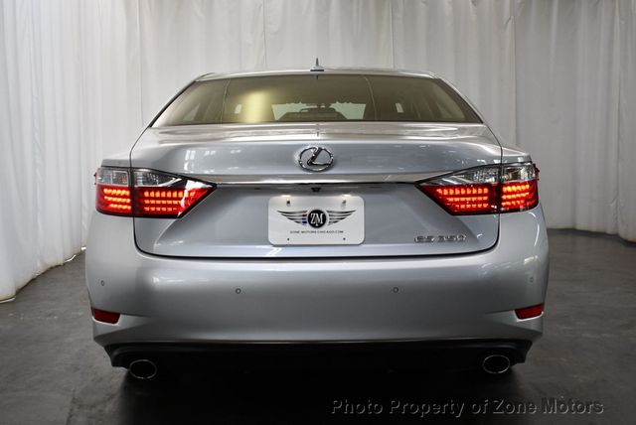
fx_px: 743
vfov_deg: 32.0
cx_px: 318
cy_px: 212
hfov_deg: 46.4
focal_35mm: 42
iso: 720
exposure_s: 1/250
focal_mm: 21
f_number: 3.8
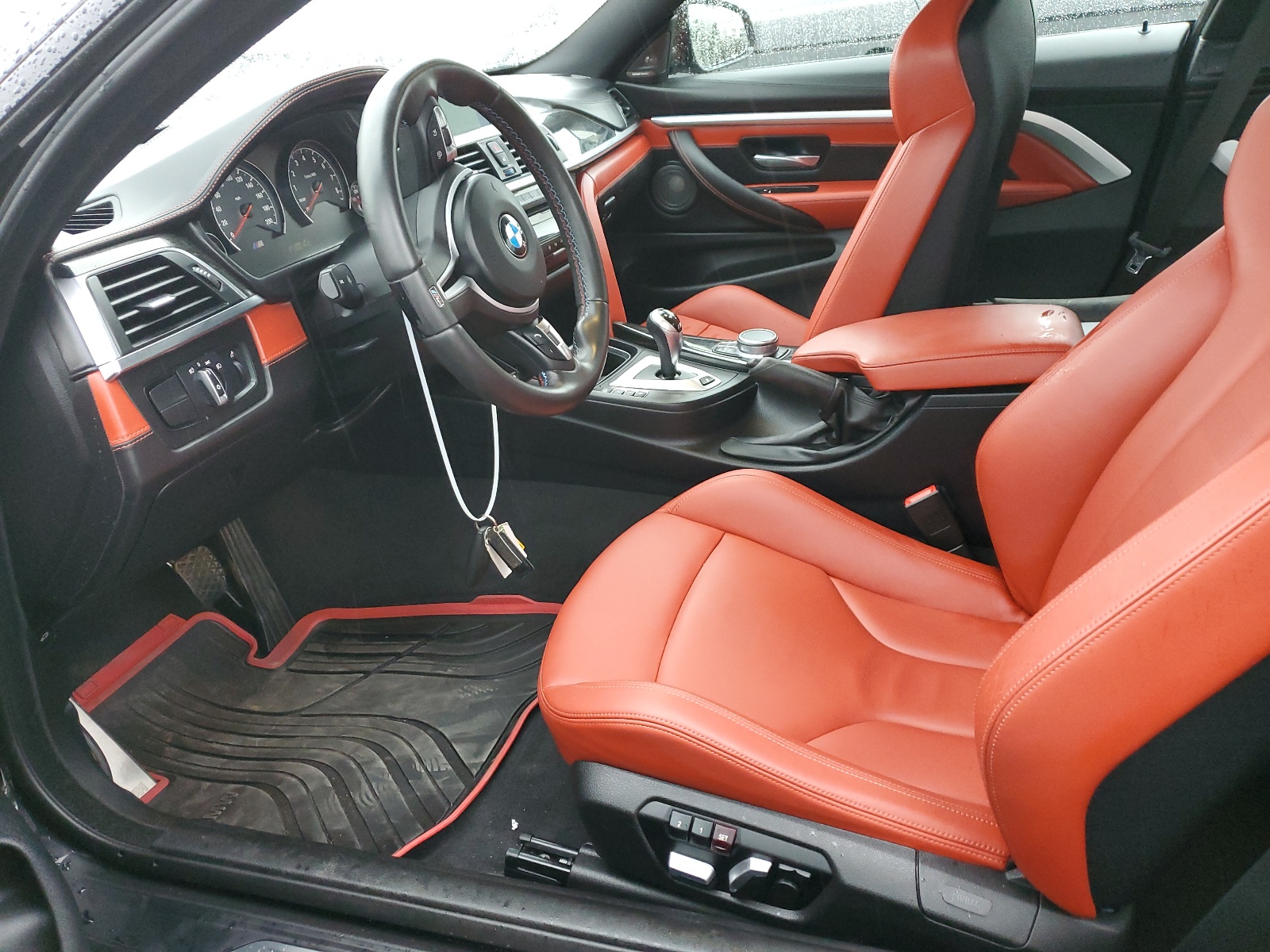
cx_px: 635
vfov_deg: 53.1
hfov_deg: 67.3
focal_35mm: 26
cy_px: 476
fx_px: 954
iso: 277
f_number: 1.5
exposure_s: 1/60.2
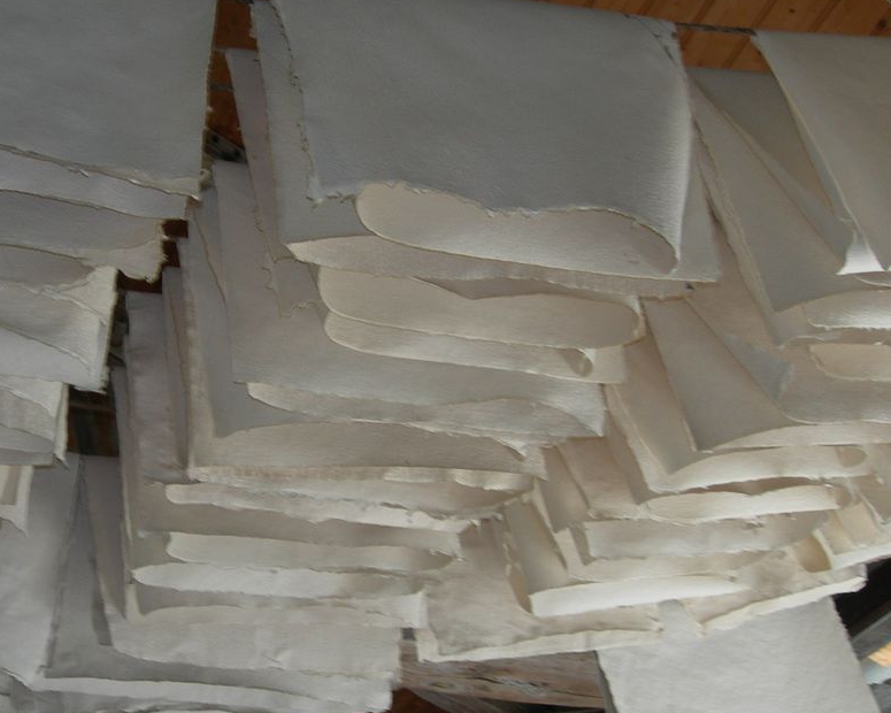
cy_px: 380
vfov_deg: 24.6
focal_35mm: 62
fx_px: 1635
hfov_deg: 30.2
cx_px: 282
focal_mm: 7.8
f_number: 2.8
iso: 50
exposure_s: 1/30
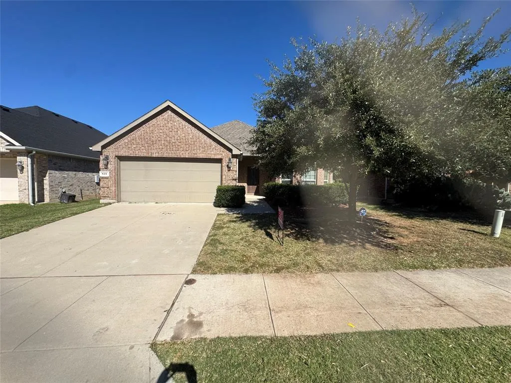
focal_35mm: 14
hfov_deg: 102.1
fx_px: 207
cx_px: 256
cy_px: 192
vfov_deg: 85.7
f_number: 2.2
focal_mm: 2.22
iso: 50
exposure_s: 1/2083
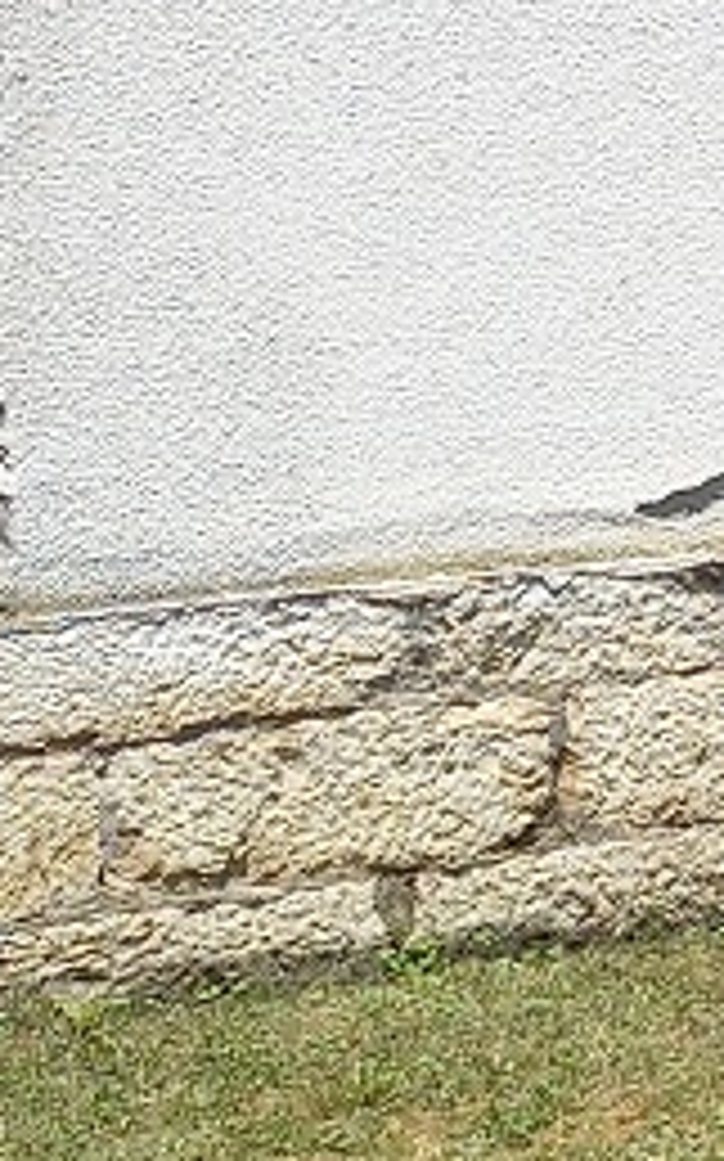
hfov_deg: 7.6
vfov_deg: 14.2
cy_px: -166
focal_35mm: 144
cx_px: 2428
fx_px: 4551
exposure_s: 1/633
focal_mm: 4.6
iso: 25
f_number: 2
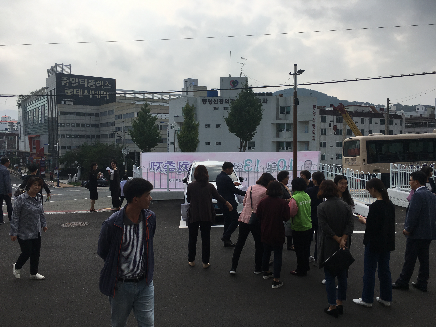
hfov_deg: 61.7
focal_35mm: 29
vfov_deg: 48.2
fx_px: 365
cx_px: 218
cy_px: 164
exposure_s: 1/1972
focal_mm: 4.15
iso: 25
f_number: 2.2
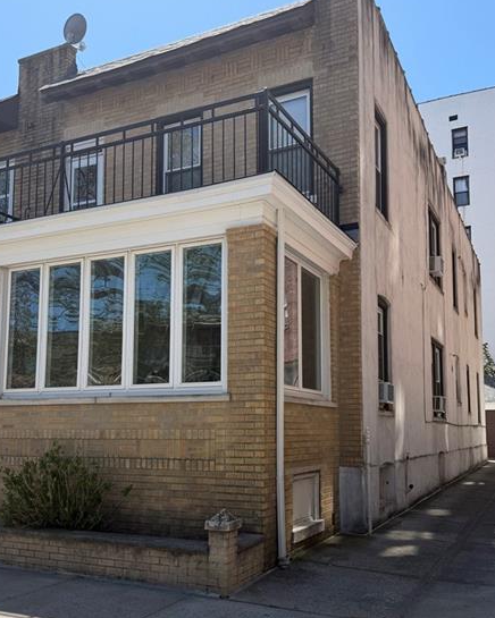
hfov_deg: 44.5
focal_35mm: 33
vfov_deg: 53.9
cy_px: 366
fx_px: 604
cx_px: 258
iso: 80
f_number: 1.78
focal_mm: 6.76
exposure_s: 1/3145
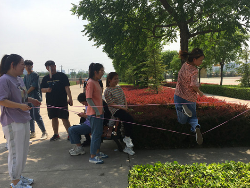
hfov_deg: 52.5
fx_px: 253
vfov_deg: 40.7
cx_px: 138
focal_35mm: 35
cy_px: 99
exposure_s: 1/1748
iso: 25
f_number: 2.2
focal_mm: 4.15
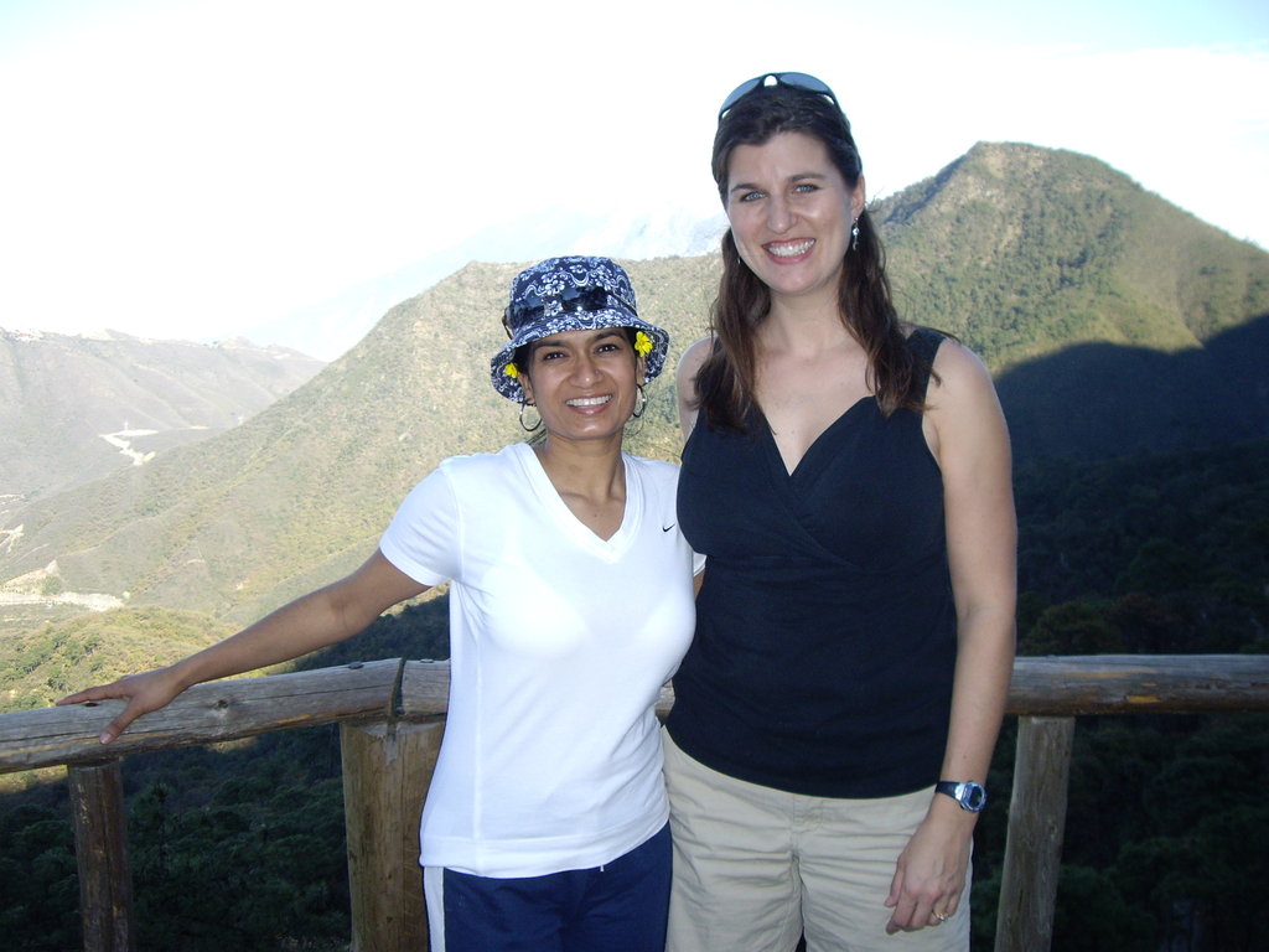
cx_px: 634
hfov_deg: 49.0
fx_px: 1393
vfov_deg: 37.7
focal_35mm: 38
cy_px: 476
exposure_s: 1/500
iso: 100
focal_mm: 6.2
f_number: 2.7
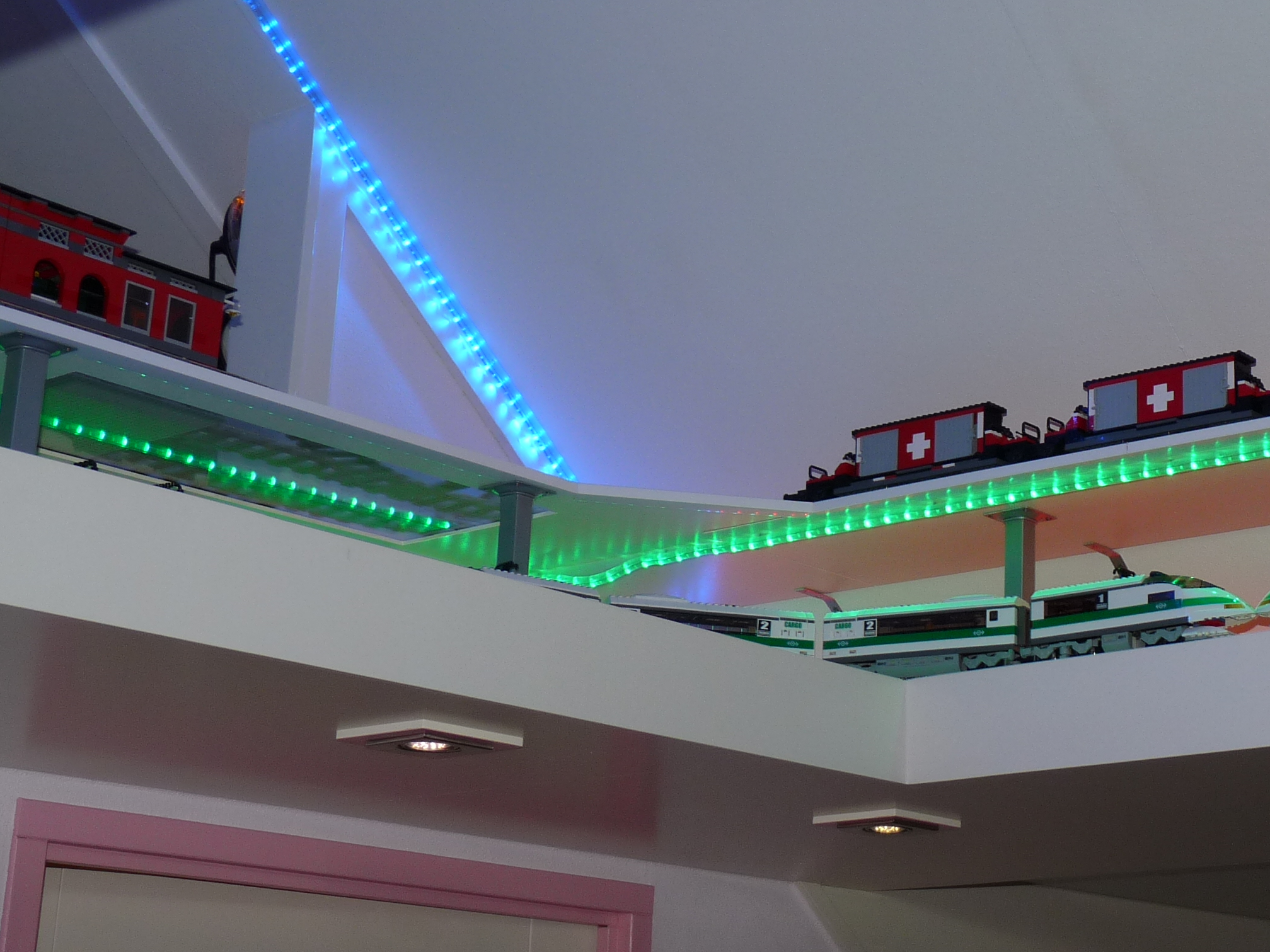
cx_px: 1109
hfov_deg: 28.0
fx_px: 2458
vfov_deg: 21.9
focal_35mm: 67
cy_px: 442
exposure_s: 1/30
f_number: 3
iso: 100
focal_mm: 6.5
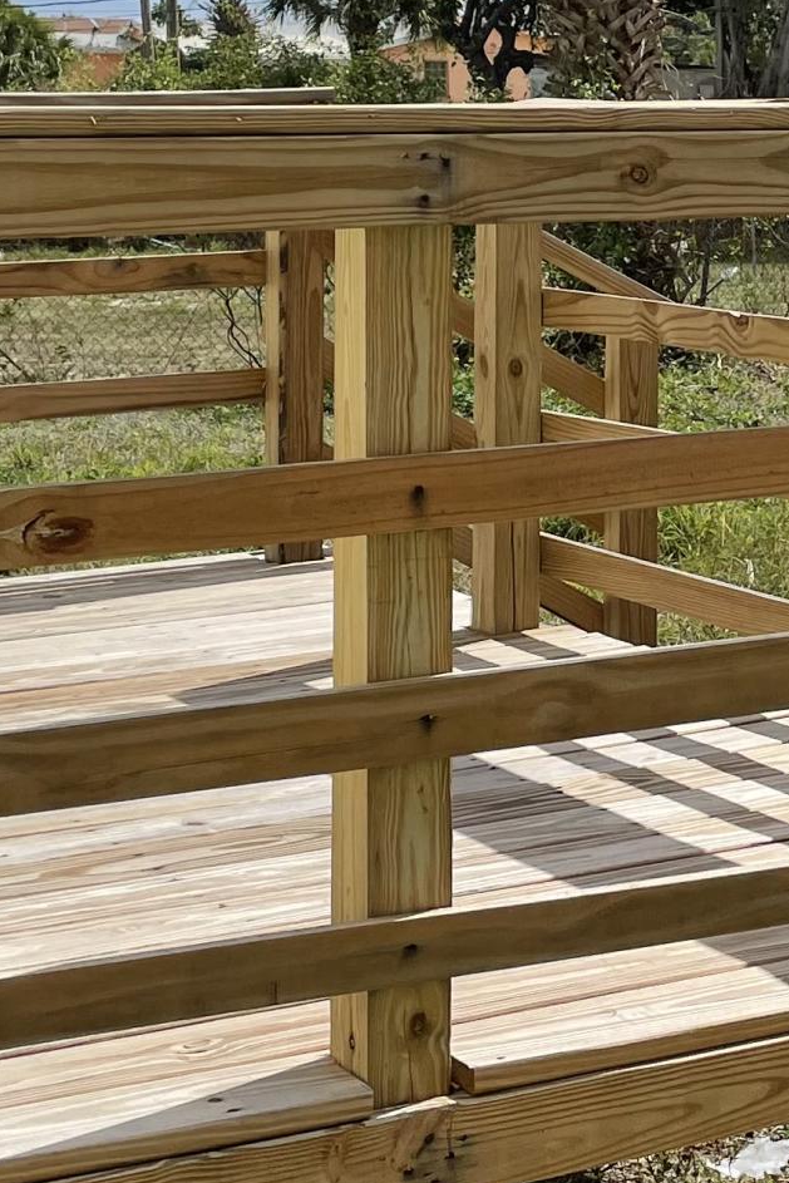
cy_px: 284
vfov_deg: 23.4
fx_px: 2826
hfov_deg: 15.7
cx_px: 733
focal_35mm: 86
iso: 32
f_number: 1.6
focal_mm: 4.2
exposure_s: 1/5814
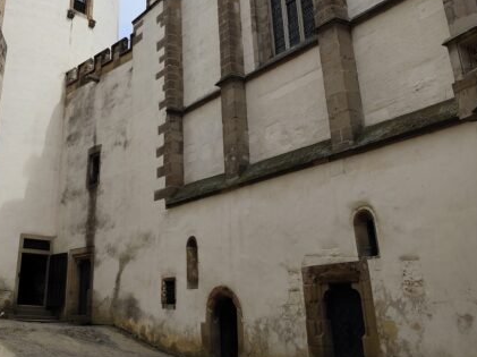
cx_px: 131
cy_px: 44
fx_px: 578
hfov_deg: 43.7
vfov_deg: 32.8
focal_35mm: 42
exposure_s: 1/1530
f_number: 1.65
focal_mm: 6.19
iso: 50
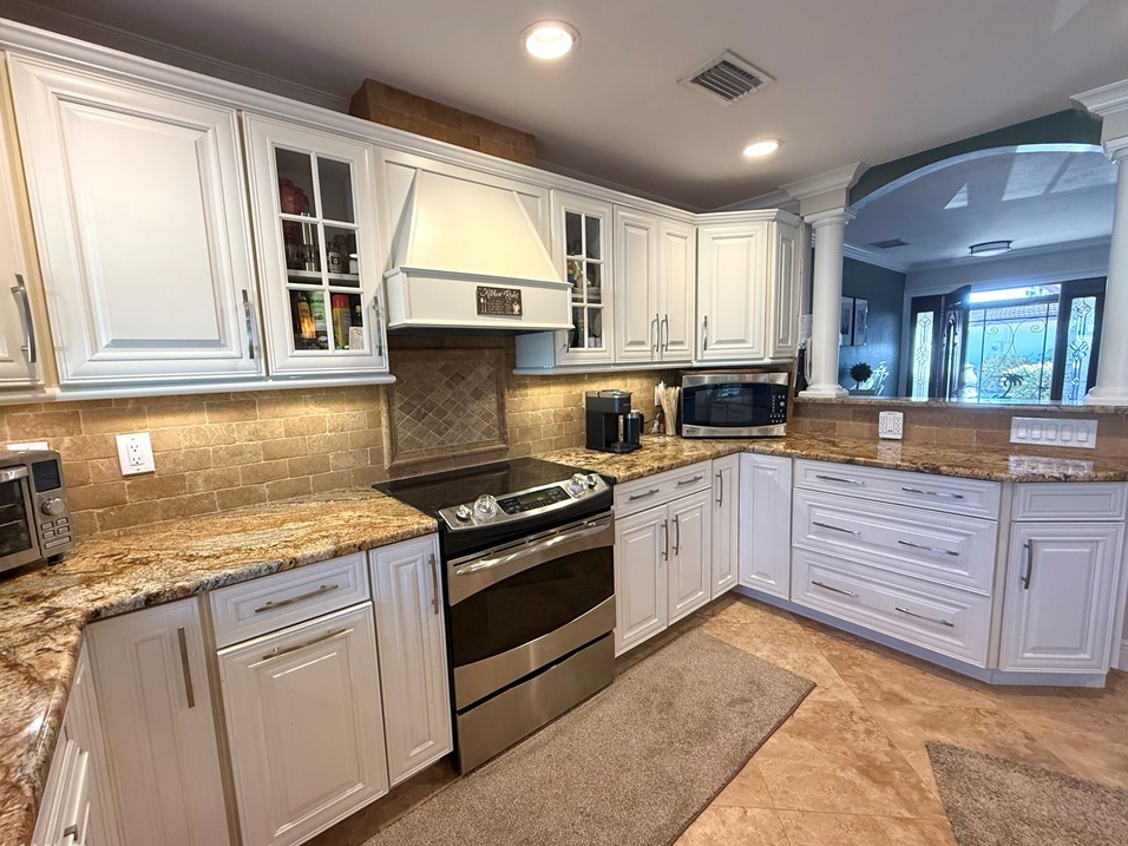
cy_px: 427
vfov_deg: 81.7
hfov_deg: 98.1
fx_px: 489
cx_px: 543
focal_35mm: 15
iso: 320
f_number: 2.2
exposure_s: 1/120
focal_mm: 2.22
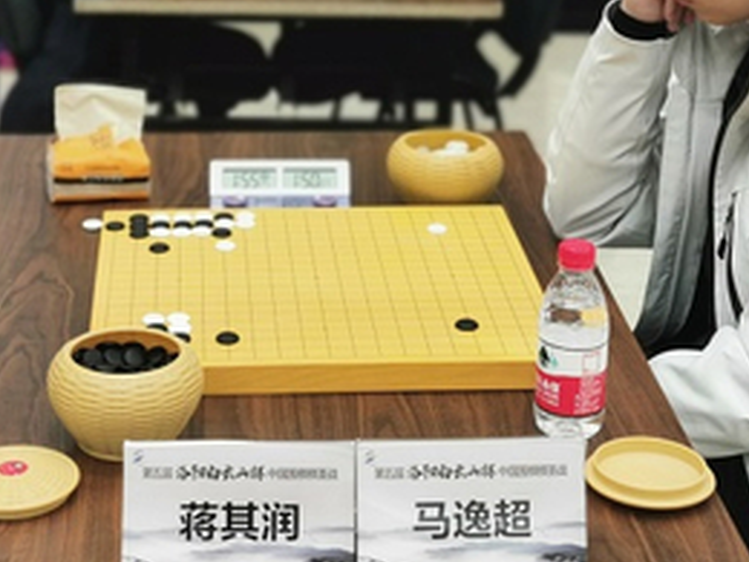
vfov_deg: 17.0
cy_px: 75
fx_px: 1861
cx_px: 285
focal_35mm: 86
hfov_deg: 22.7
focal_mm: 5.56
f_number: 1.6
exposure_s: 1/100
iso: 125
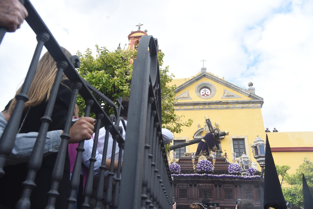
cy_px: 104
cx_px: 156
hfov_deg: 63.6
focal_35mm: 29
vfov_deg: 45.0
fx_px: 252
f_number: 8
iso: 100
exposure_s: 1/125
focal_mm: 29
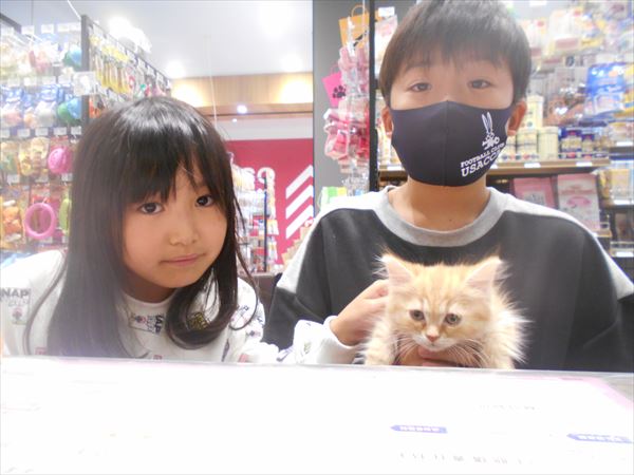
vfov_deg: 53.1
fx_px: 476
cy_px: 238
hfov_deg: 67.3
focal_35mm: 26
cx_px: 317
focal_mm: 4.6
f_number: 3.2
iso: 400
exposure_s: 1/25
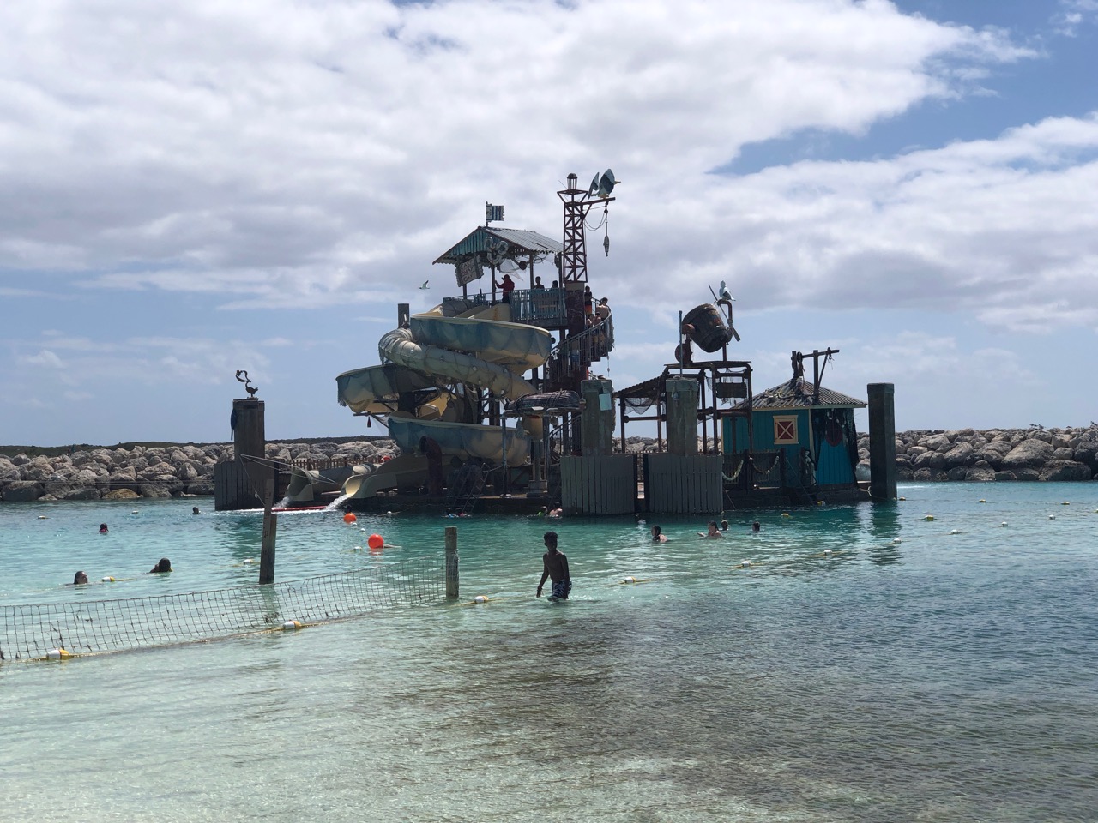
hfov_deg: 36.8
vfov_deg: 28.0
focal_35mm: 52
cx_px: 549
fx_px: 1649
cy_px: 412
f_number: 2.4
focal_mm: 6
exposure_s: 1/3247
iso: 16
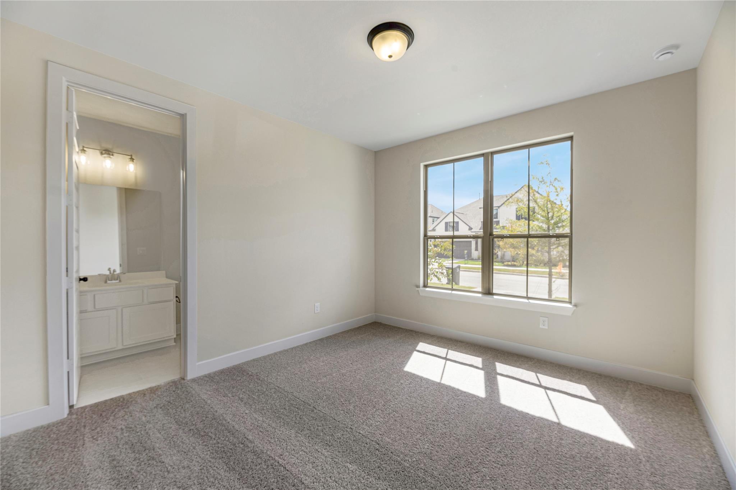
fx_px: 286
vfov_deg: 81.1
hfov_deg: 104.3
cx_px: 368
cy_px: 245
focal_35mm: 14
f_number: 8
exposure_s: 1/320
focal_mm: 14
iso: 100
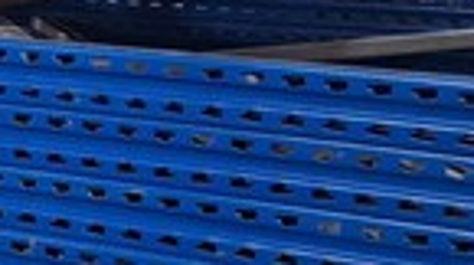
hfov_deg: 20.0
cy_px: -7
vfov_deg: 11.5
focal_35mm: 104
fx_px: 1305
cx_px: 7
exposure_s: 1/25
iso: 320
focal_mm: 5.54
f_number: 1.8
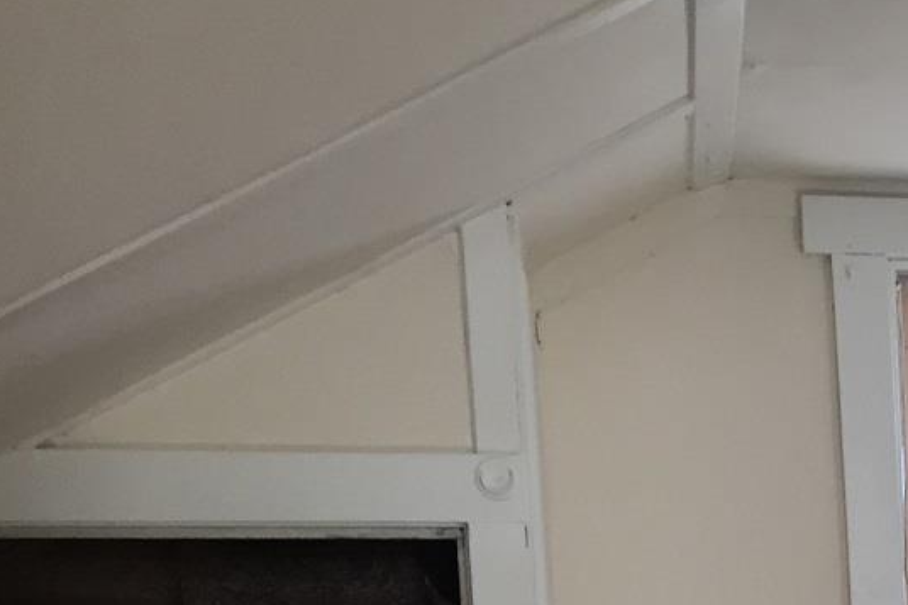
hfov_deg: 19.9
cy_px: 896
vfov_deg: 14.2
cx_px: 1320
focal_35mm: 90
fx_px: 2269
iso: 32
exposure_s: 1/30
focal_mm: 4.15
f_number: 2.2
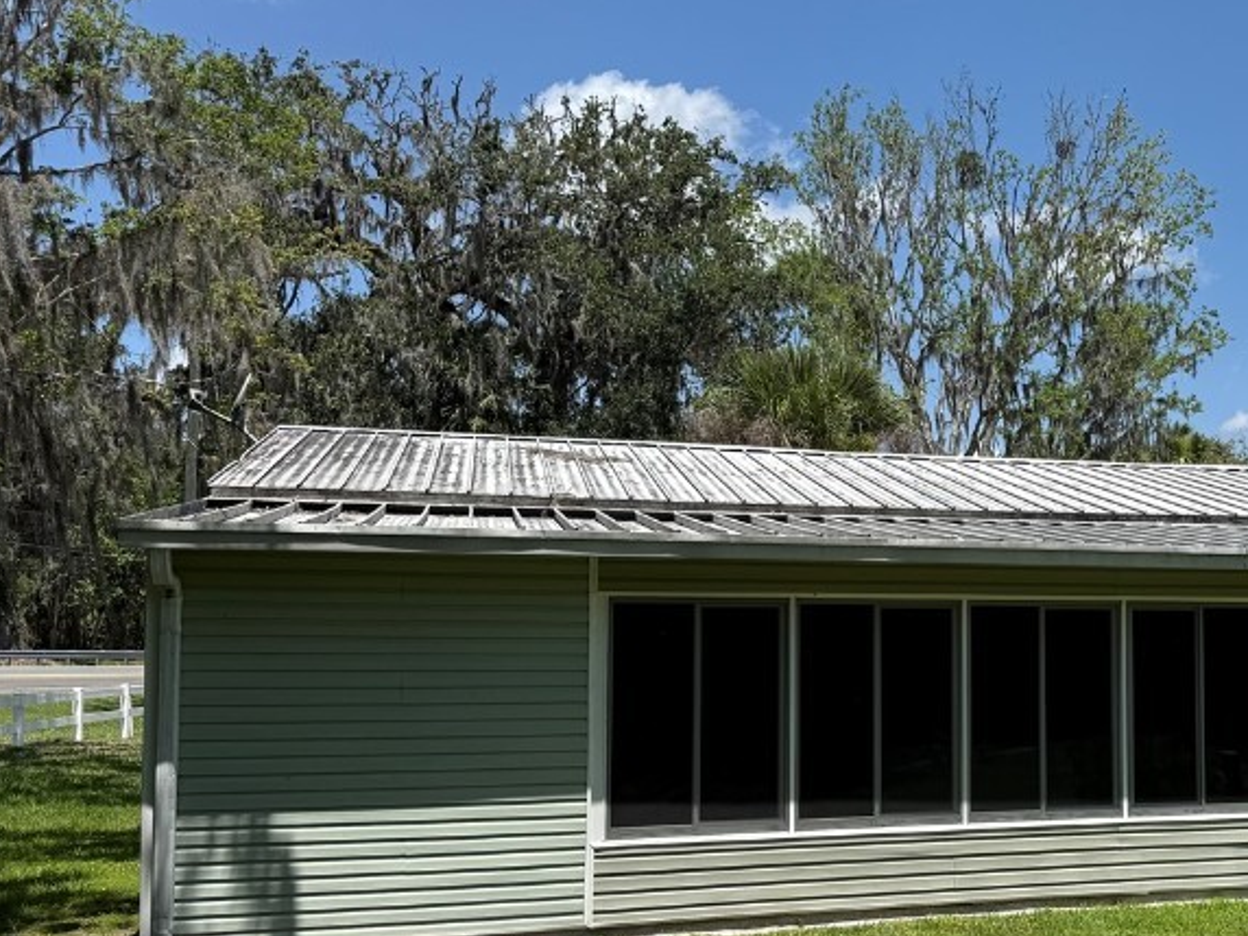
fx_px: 1550
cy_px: 583
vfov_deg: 33.4
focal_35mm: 43
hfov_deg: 41.7
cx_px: 1023
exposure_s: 1/4673
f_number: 1.78
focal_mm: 6.76
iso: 80
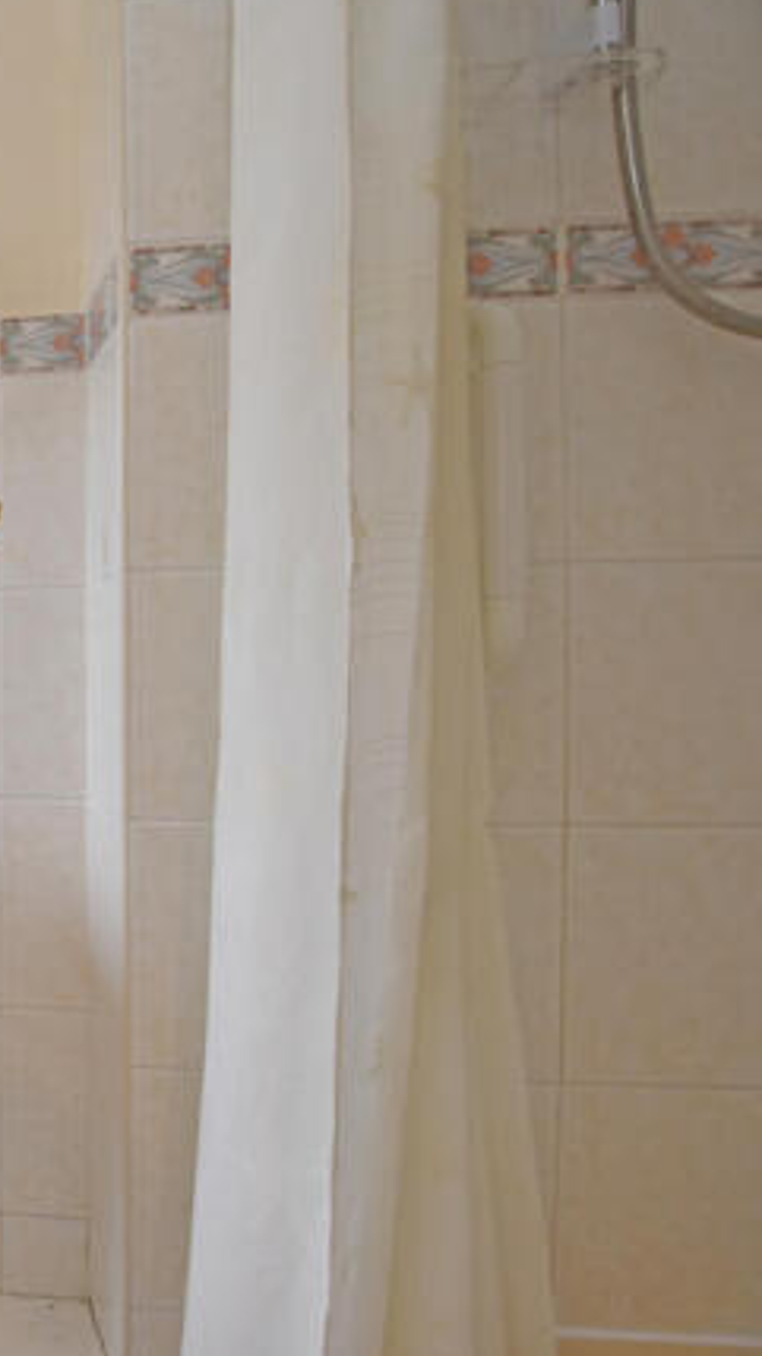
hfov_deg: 33.3
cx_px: -251
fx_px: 863
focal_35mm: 24
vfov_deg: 76.3
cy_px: 672
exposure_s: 1/160
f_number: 4.5
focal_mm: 10
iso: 800
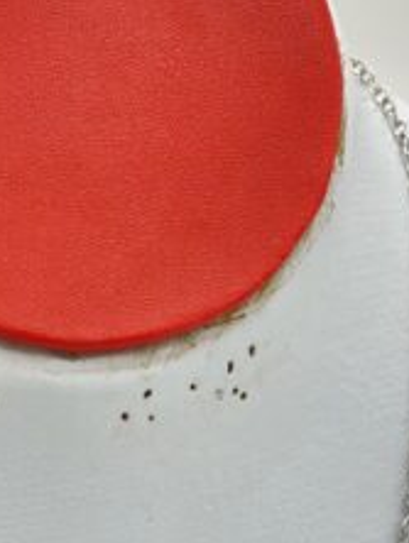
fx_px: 1415
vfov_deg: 20.3
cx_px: 56
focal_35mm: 90
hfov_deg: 16.3
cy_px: 663
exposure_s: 1/121
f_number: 1.6
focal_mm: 5.1
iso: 40
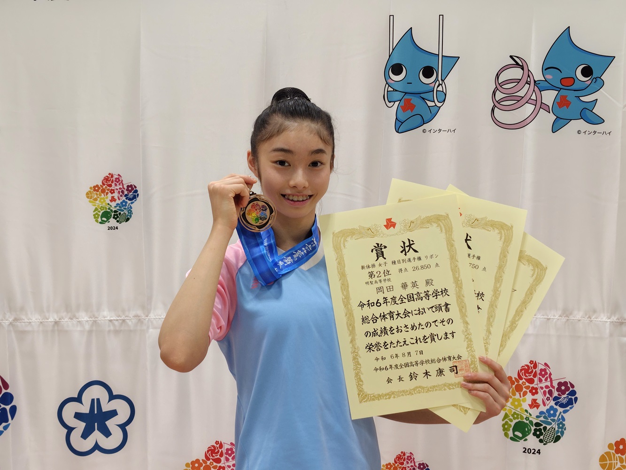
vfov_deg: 58.9
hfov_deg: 73.9
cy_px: 235
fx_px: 416
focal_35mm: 23
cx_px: 313
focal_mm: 5.6
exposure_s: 1/120
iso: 279
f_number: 1.9
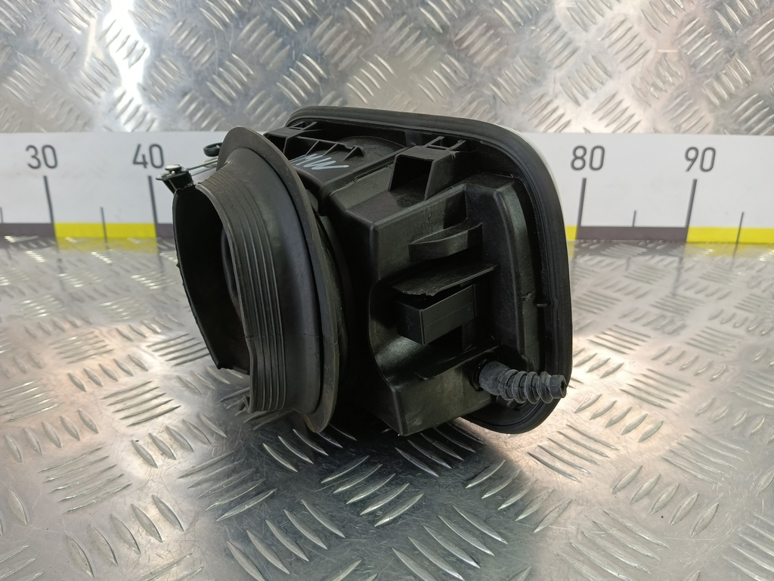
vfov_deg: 58.9
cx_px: 387
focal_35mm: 23
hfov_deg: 73.9
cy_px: 290
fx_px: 514
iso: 122
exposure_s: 1/50
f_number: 1.6
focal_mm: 4.11
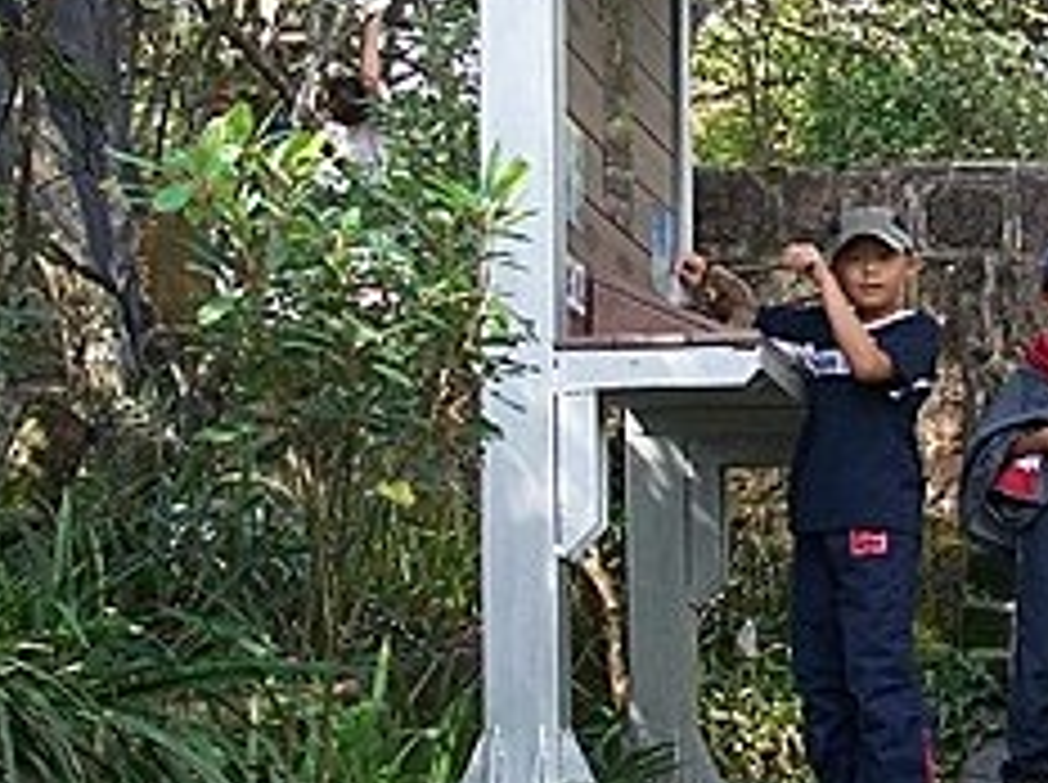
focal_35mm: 144
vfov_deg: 10.3
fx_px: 4353
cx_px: 895
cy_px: 200
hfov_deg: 13.6
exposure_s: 1/160
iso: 80
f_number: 3.2
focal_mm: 11.1
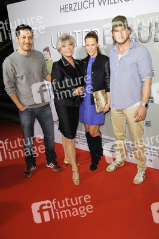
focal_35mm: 32
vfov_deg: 58.8
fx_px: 212
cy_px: 120
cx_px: 80
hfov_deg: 41.0
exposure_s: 1/160
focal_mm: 32
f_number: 5.6
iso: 640
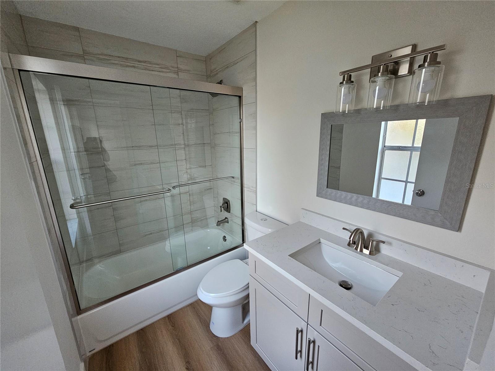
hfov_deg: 106.2
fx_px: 186
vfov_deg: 89.9
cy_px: 186
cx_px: 248
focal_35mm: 13
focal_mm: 2.2
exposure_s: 1/60
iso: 400
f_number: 2.2
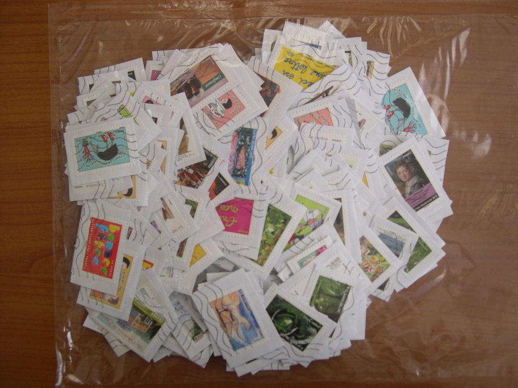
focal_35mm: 38
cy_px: 194
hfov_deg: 49.0
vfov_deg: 37.7
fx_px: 569
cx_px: 259
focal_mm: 8
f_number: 2.8
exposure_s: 1/51.9
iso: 100
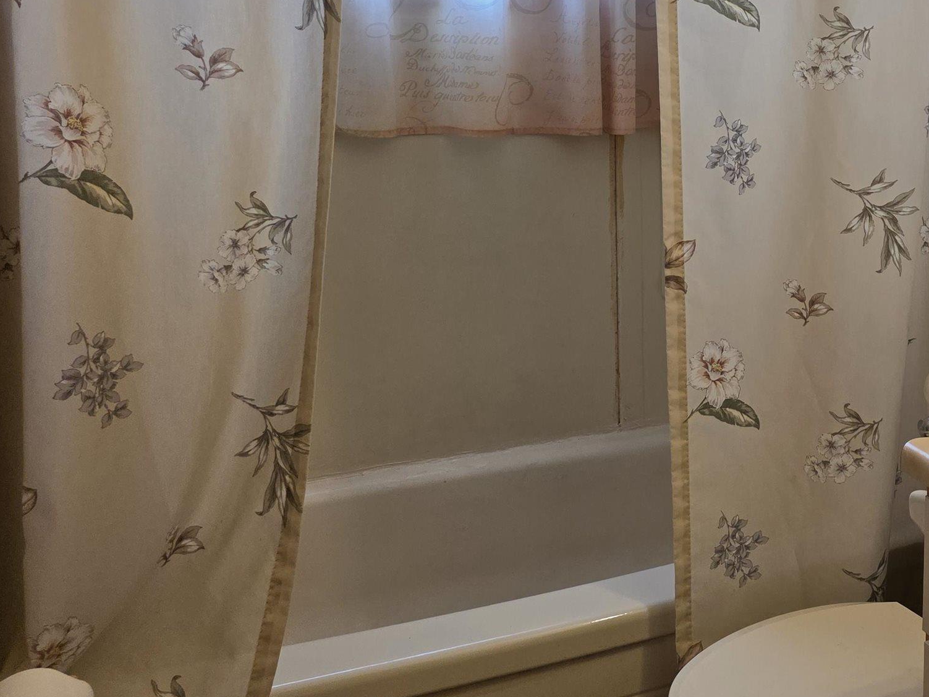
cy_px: 181
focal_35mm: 47
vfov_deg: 30.4
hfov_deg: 36.6
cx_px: 917
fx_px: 1261
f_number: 1.7
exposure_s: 1/180
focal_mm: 6.3
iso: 125
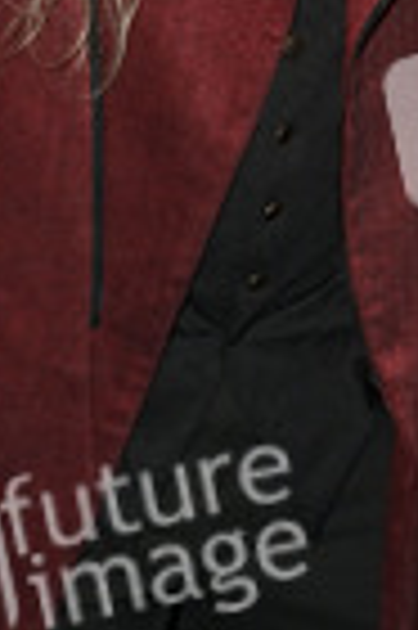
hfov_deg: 9.6
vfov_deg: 14.0
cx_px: 207
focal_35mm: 143
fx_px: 2497
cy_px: -122
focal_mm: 50
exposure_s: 1/125
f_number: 6.3
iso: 640
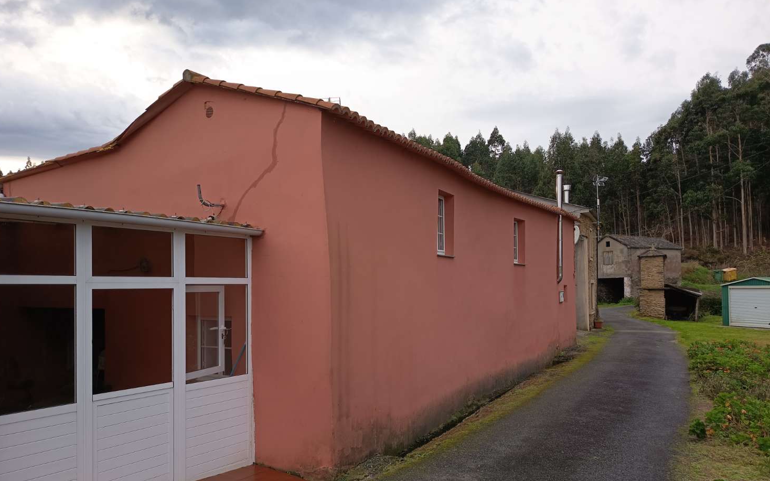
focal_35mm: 26
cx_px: 378
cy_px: 281
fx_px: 546
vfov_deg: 47.4
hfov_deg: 70.4
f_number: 1.7
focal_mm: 5.24
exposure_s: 1/100
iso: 71
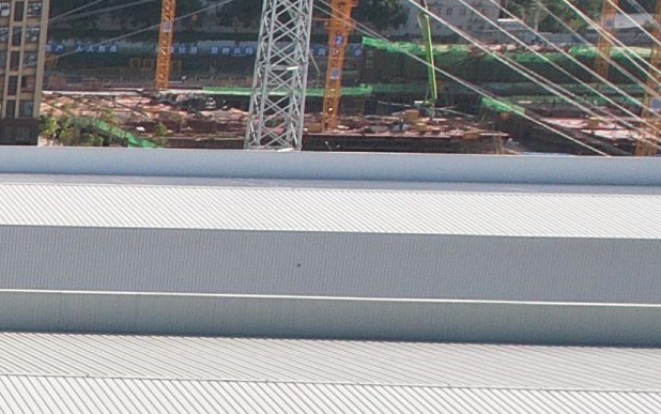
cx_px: -981
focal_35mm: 145
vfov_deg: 8.8
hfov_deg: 11.6
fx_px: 2614
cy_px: 619
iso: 100
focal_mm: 8.38
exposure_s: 1/1600
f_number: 2.8
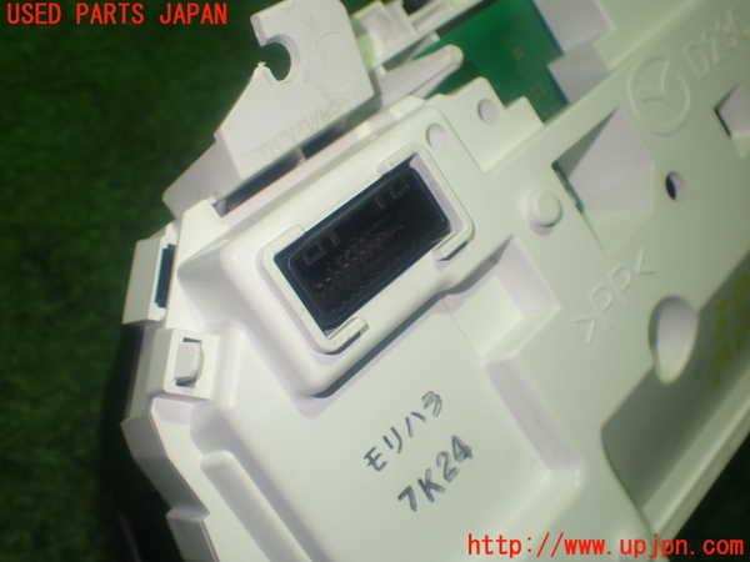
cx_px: 375
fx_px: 888
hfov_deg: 45.8
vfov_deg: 35.1
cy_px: 281
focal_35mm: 41
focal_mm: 7.31
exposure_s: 1/40
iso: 200
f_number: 2.8
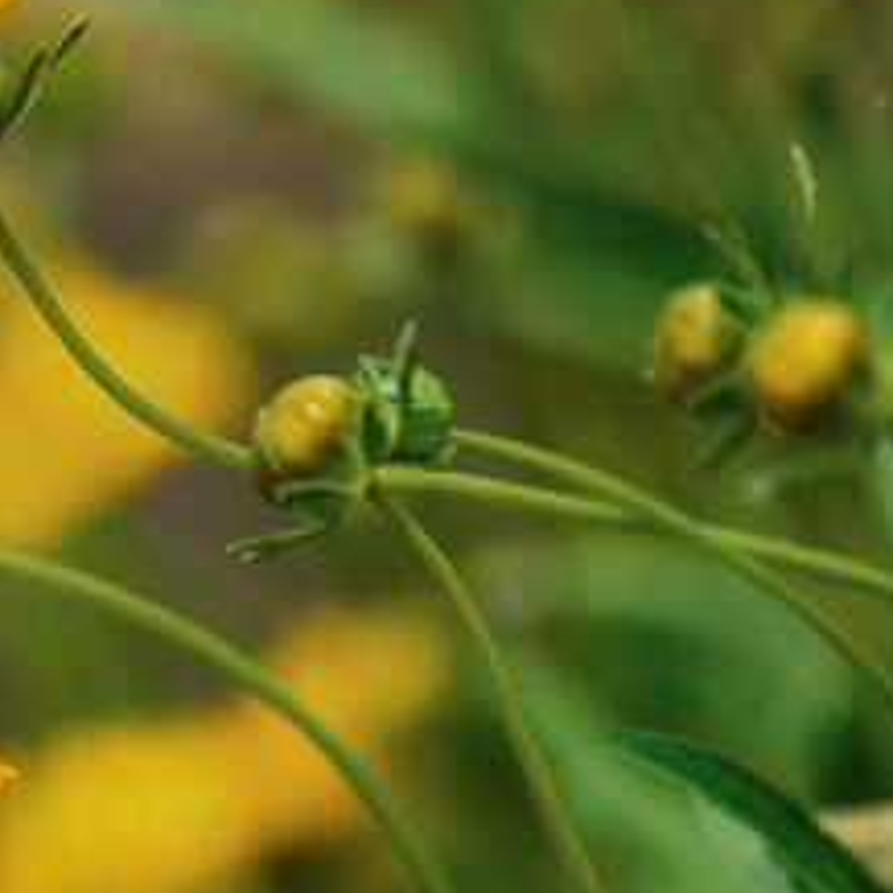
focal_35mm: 801
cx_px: -1222
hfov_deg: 2.2
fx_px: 23378
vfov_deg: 2.2
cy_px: 800
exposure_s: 1/6400
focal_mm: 170
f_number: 2.8
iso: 500
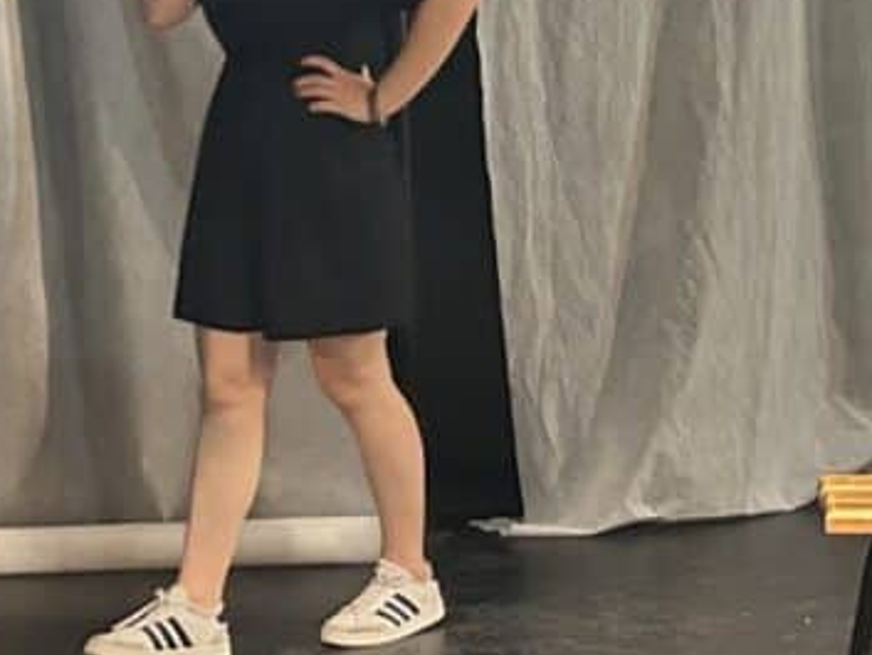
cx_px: 282
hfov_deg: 18.5
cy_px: 72
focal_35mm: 106
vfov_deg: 13.8
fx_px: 2671
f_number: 1.5
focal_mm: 5.7
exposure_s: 1/60
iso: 400
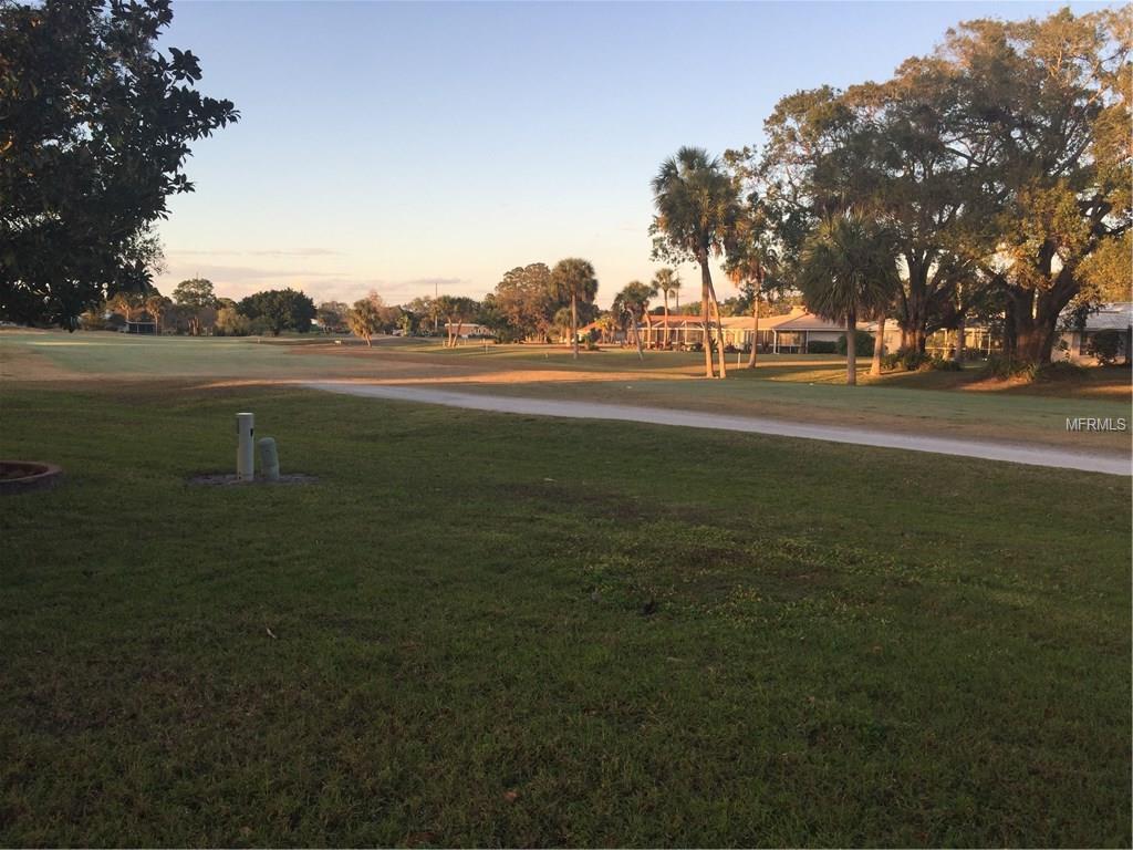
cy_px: 425
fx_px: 949
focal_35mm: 29
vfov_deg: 48.2
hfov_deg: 61.7
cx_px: 566
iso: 32
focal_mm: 4.15
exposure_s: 1/408
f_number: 2.2
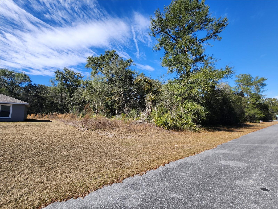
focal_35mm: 13
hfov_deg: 106.2
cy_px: 104
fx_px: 104
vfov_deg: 89.9
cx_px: 139
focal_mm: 1.7
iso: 32
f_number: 2.2
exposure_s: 1/939
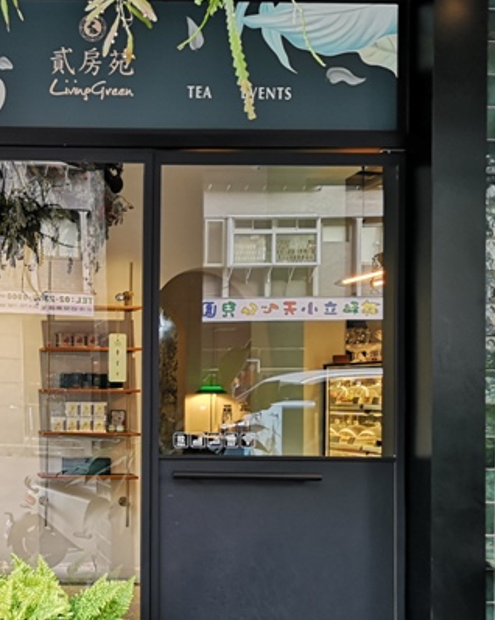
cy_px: 382
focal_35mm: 53
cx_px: -50
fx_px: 971
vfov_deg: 35.2
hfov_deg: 26.4
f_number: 1.8
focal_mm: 3.95
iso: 100
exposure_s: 1/120
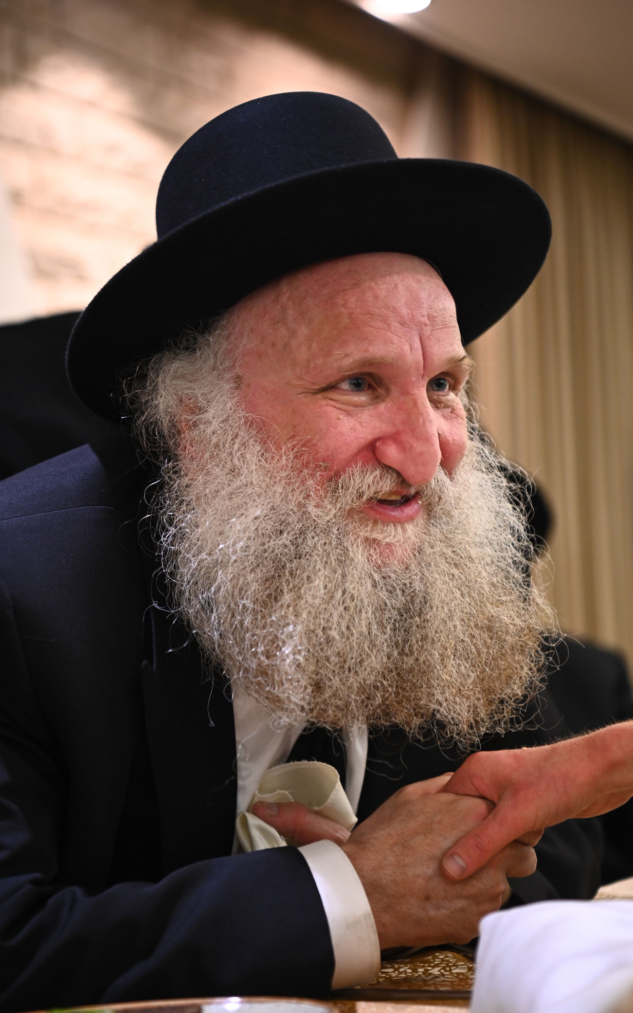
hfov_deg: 18.1
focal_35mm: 72
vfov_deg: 28.6
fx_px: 1987
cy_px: 509
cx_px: 330
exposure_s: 1/160
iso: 1600
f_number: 3.2
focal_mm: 70
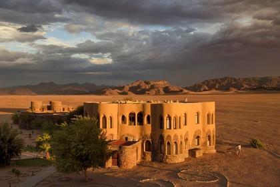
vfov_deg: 35.1
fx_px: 296
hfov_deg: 50.7
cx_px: 140
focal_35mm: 38
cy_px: 94
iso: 200
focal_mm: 38
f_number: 7.1
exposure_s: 1/200
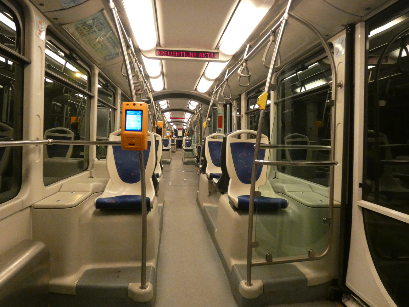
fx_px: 295
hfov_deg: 69.4
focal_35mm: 25
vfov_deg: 54.9
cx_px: 204
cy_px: 154
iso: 1000
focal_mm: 4.4
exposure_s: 1/80
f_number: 3
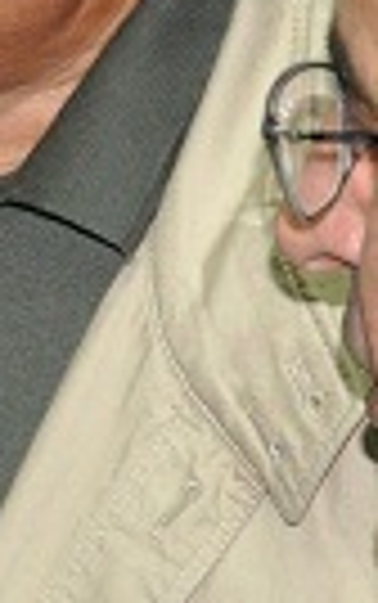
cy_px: 94
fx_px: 4112
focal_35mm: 250
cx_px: -594
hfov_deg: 5.1
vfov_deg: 8.4
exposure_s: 1/60
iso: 1000
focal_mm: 22
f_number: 4.5
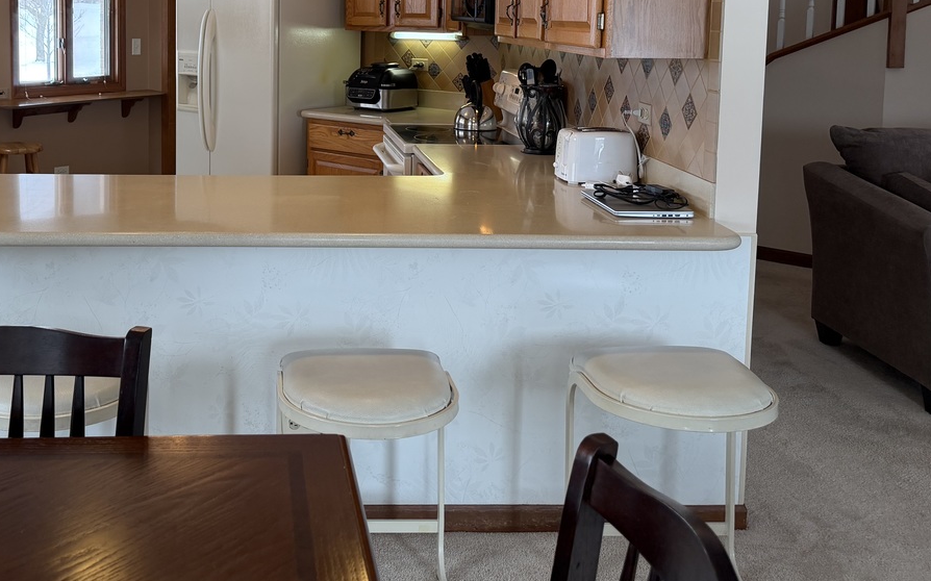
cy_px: 84
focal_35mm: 41
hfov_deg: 47.2
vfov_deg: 30.2
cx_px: 285
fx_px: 1040
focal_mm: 6.76
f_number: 1.78
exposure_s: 1/209
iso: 125
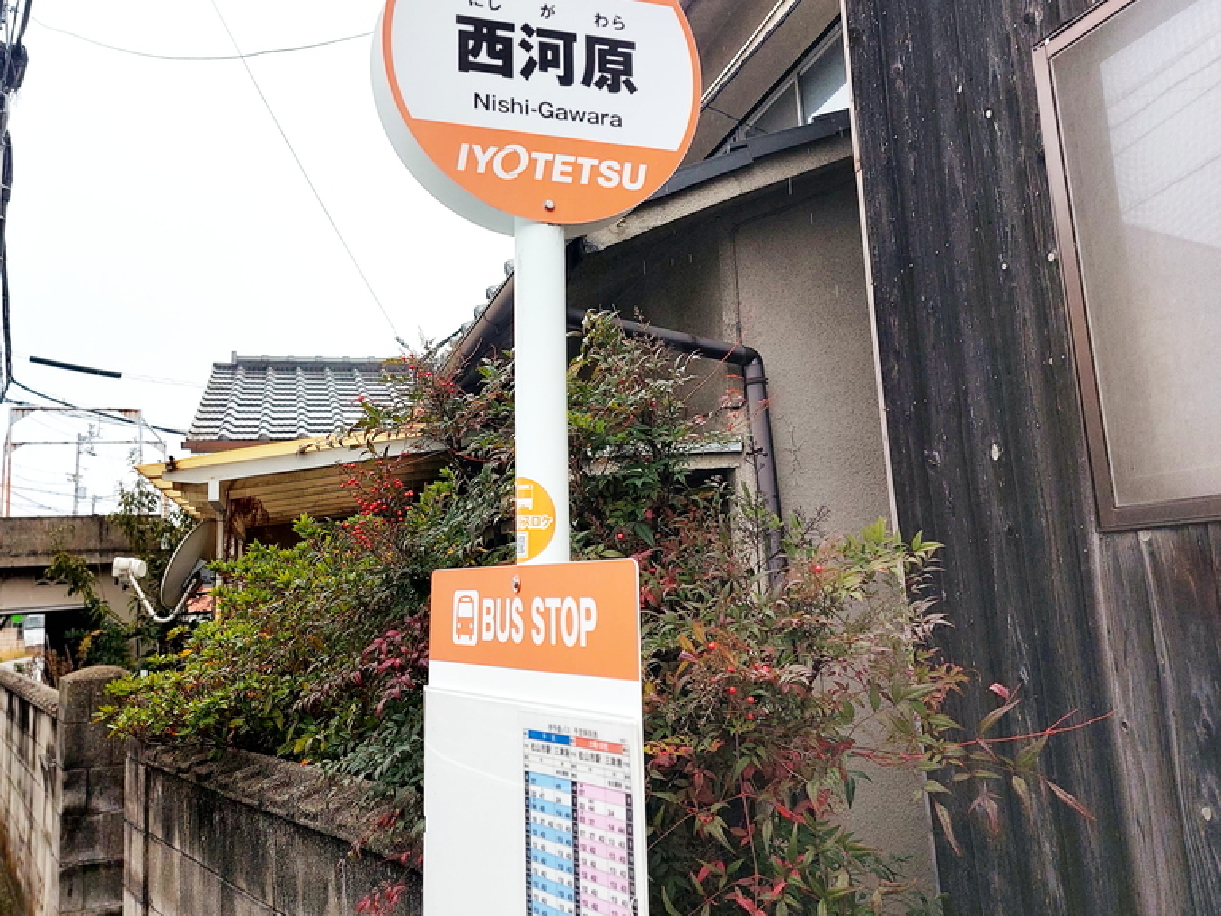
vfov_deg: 46.7
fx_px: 1058
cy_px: 401
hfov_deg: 59.5
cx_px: 486
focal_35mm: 30
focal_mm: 5.23
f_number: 1.8
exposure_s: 1/337
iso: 25
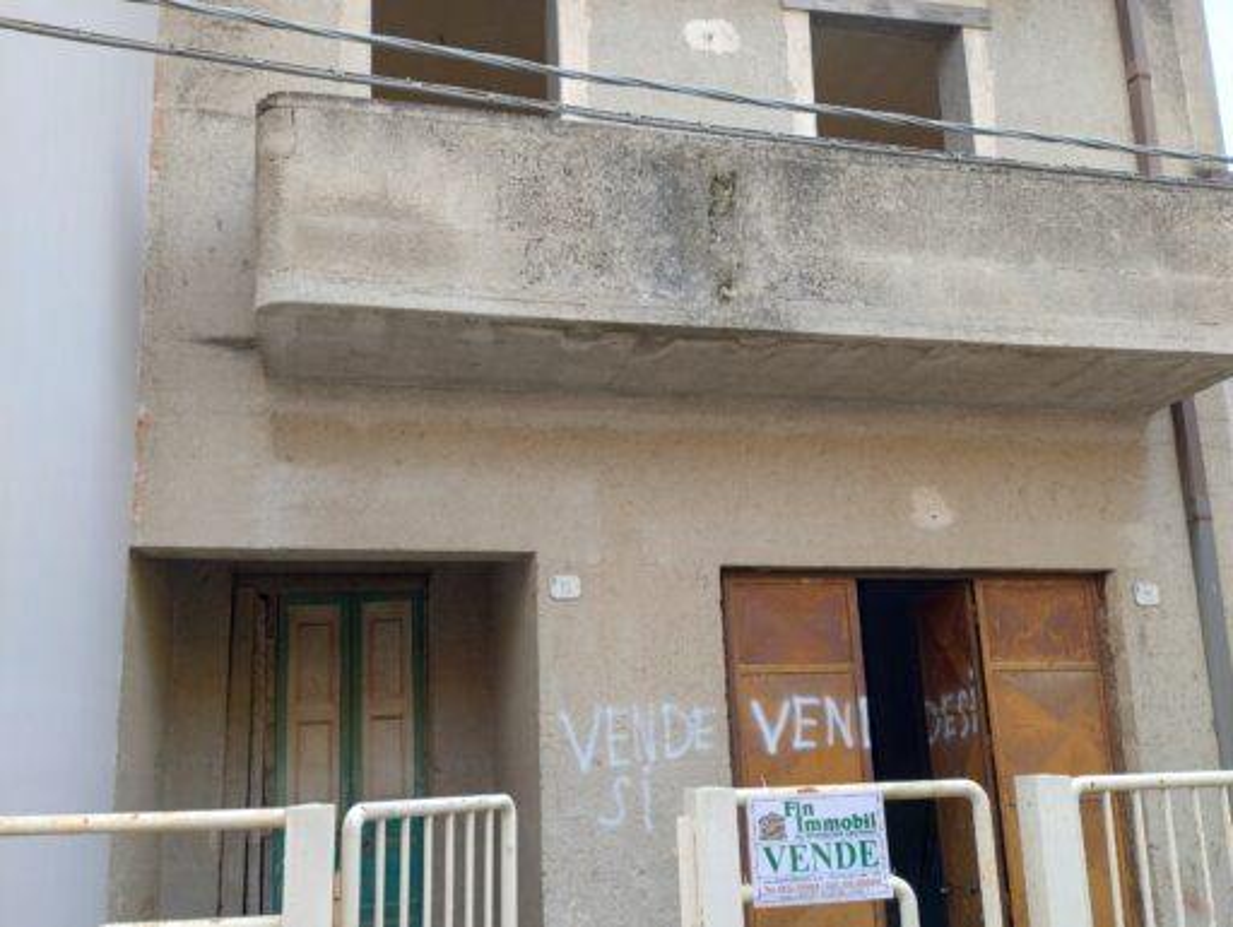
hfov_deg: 69.3
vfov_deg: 55.0
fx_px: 891
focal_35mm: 25
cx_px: 616
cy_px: 464
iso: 164
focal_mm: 4.71
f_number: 1.7
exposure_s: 1/120
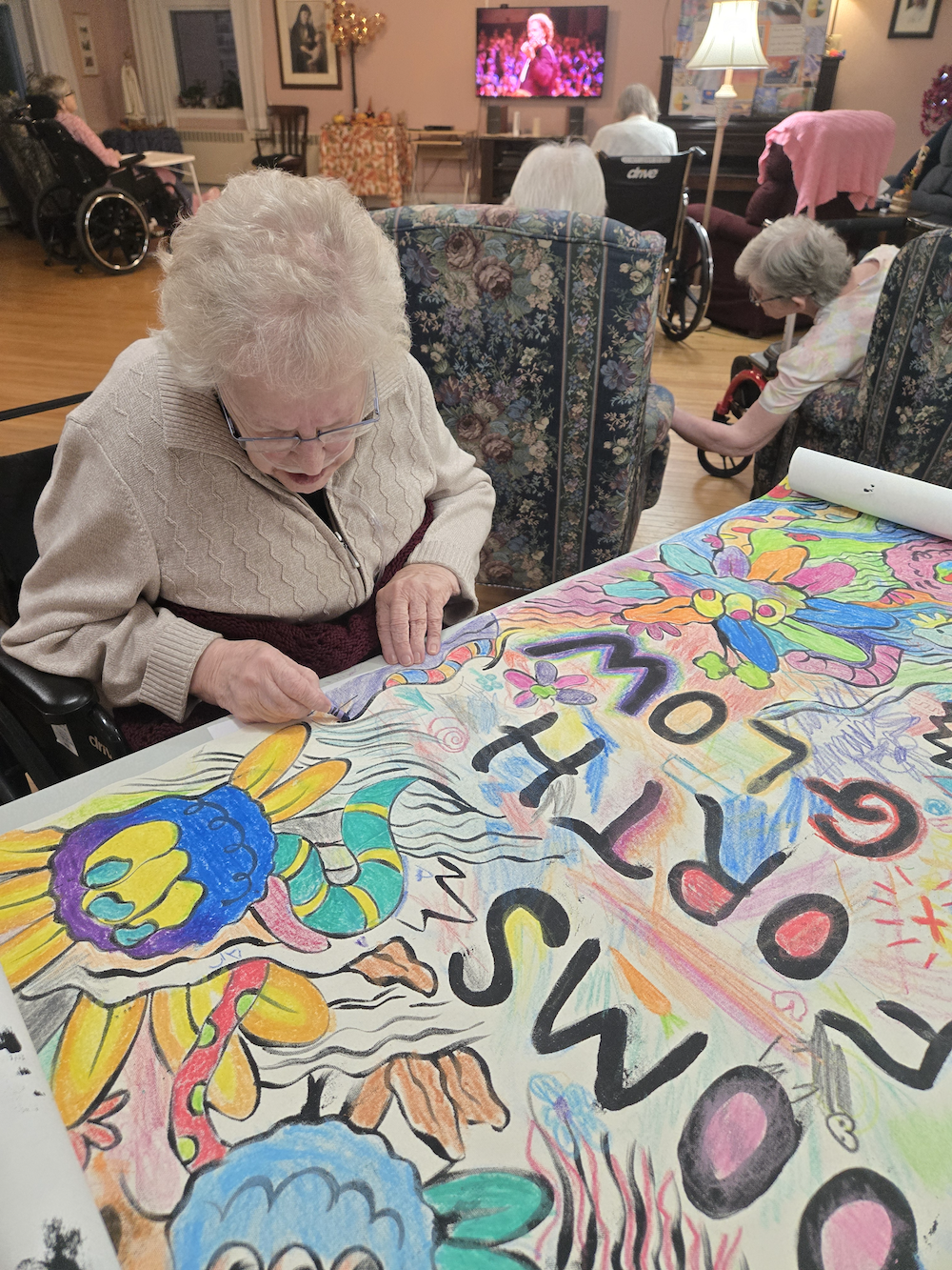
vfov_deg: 73.9
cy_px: 635
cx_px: 476
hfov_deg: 58.9
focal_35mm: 23
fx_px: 843
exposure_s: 1/120
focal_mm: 5.4
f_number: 1.8
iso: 640
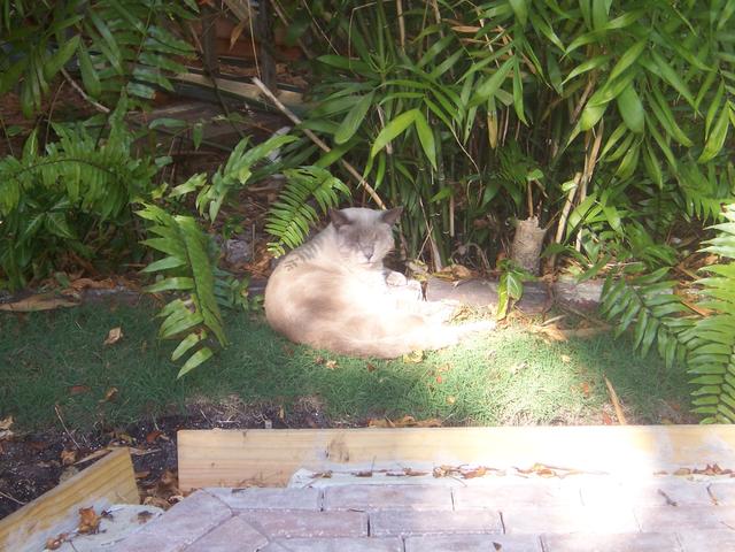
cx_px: 368
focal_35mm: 100
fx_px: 2123
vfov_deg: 14.8
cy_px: 276
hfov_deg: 19.6
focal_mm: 16.6
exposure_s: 1/125
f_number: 4.9
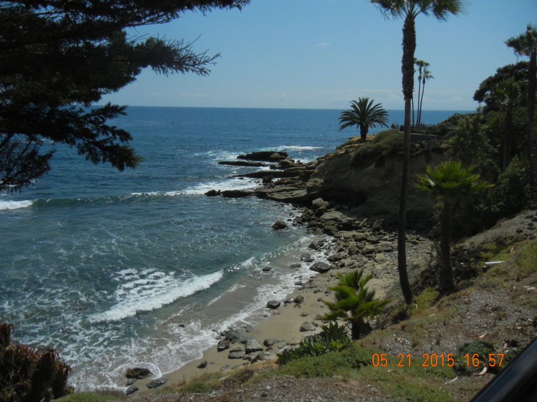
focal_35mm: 30
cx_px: 268
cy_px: 201
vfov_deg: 46.8
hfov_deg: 60.0
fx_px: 465
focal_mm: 5.4
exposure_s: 1/1157
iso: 160
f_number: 7
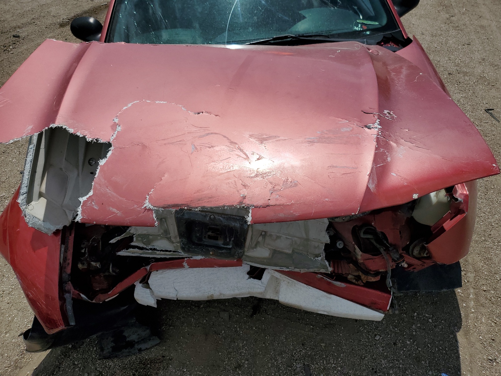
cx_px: 250
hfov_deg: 67.3
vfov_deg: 53.1
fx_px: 376
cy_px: 188
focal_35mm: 26
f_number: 1.5
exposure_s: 1/10000
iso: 50
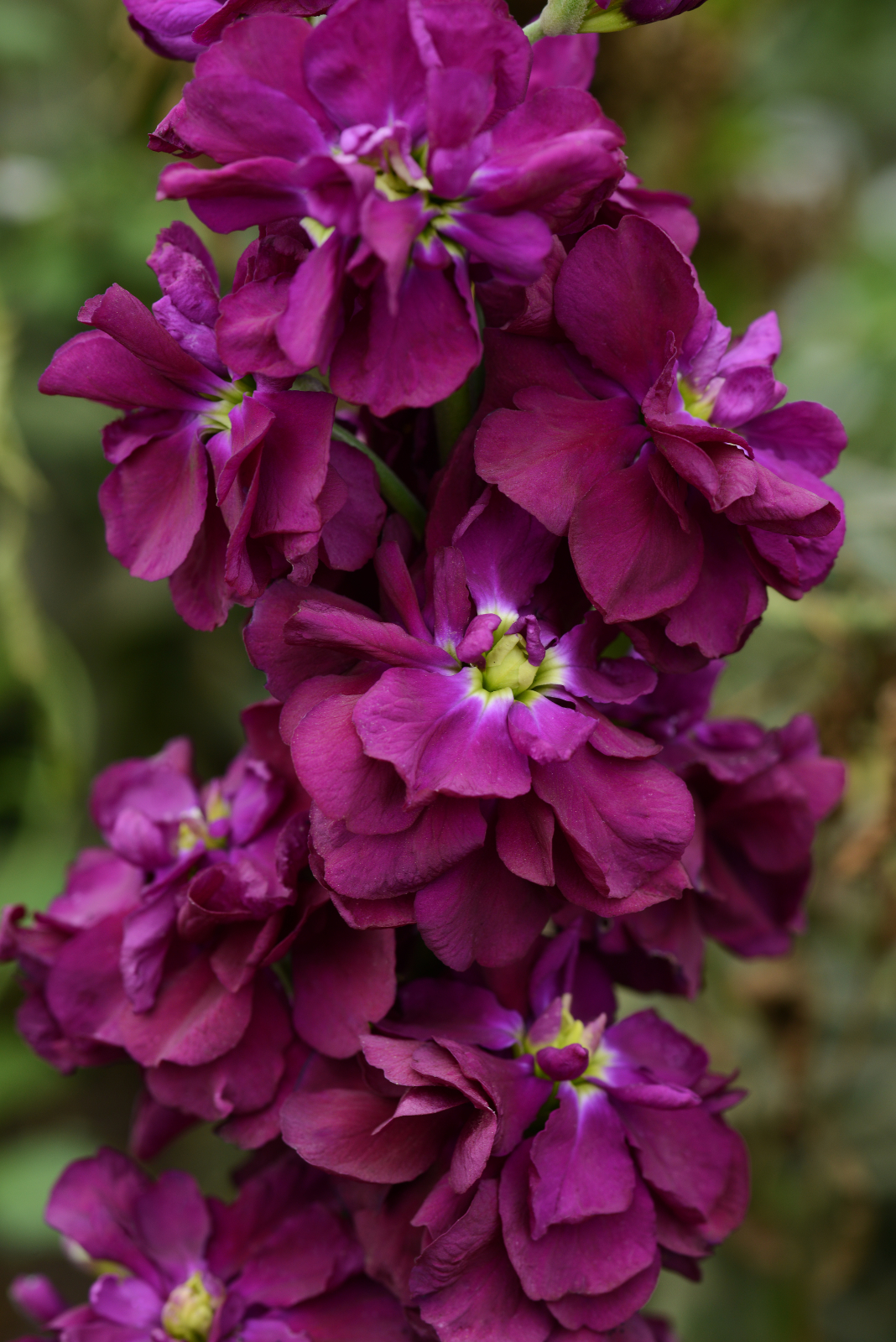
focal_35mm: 105
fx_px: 3916
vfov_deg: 19.4
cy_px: 671
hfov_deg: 13.1
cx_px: 448
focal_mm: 105
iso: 200
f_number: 11
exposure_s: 1/60
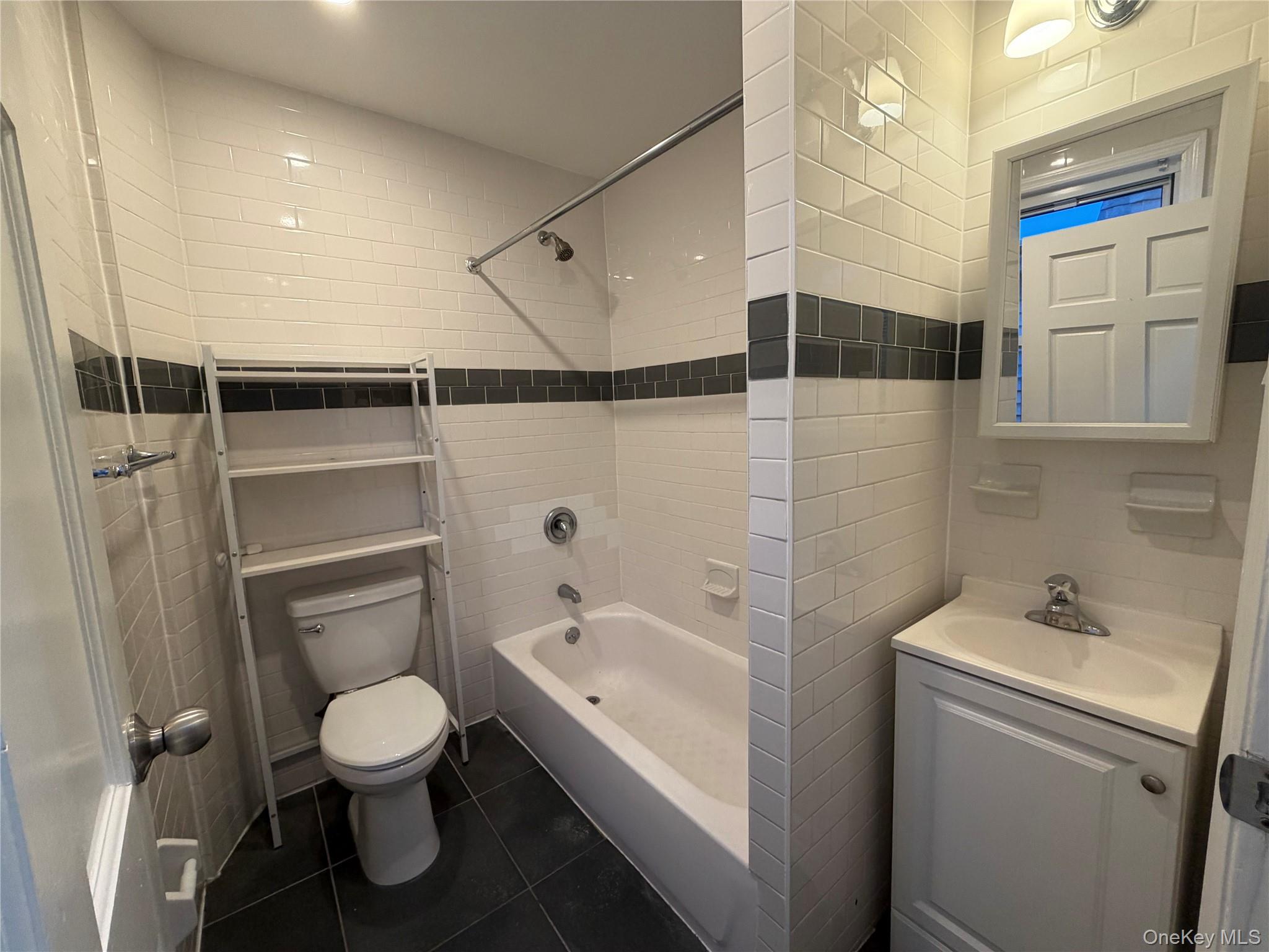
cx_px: 634
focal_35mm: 14
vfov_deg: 85.7
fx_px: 513
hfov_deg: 102.1
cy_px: 476
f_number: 2.2
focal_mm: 2.22
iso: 200
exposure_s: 1/60
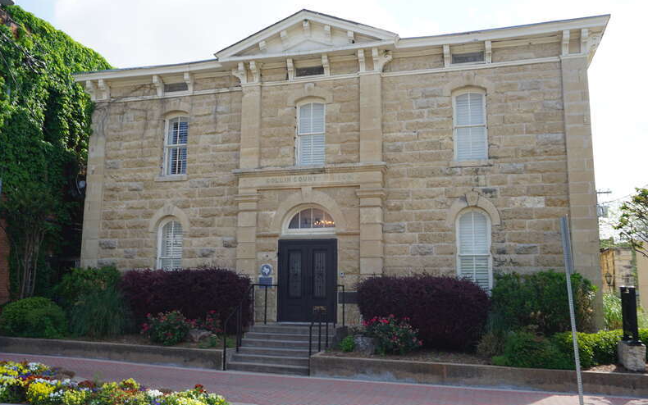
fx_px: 574
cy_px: 203
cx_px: 321
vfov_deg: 38.9
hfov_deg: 58.9
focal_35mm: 33
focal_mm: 21
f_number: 9
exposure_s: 1/100
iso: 100
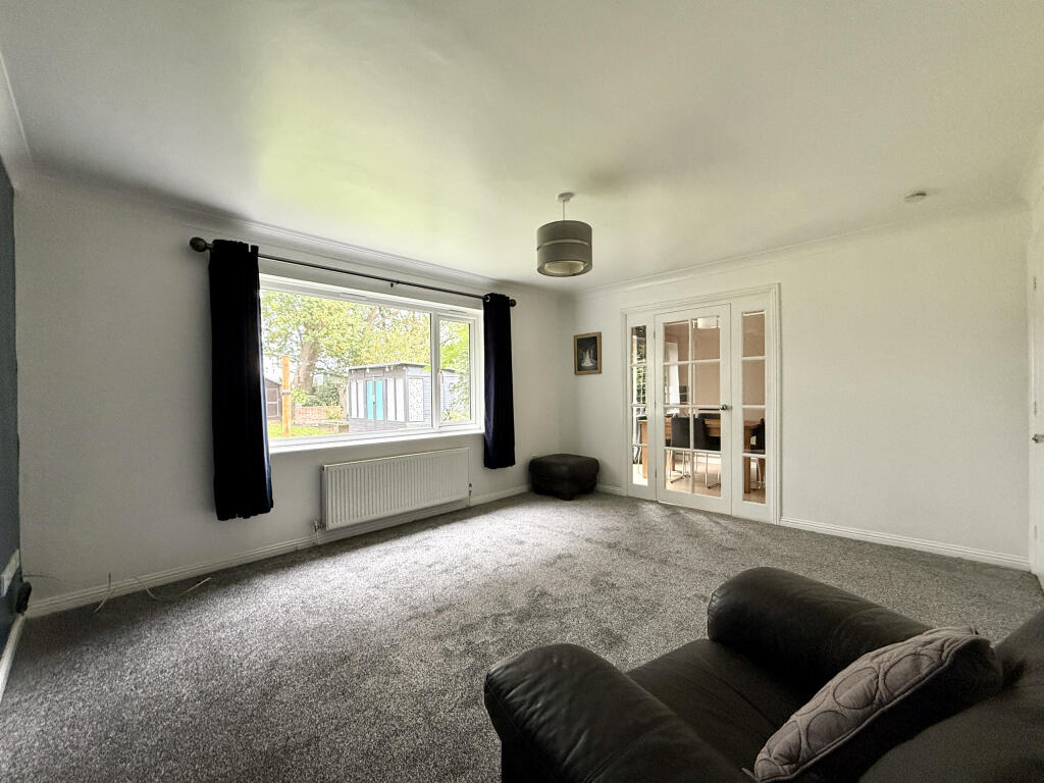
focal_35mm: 14
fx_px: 422
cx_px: 522
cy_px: 392
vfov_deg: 85.7
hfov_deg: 102.1
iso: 320
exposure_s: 1/99
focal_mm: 2.22
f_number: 2.2
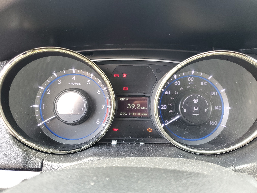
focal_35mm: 26
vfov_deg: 53.1
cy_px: 96
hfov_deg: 67.3
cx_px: 128
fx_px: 193
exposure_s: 1/60.2
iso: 77
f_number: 1.5
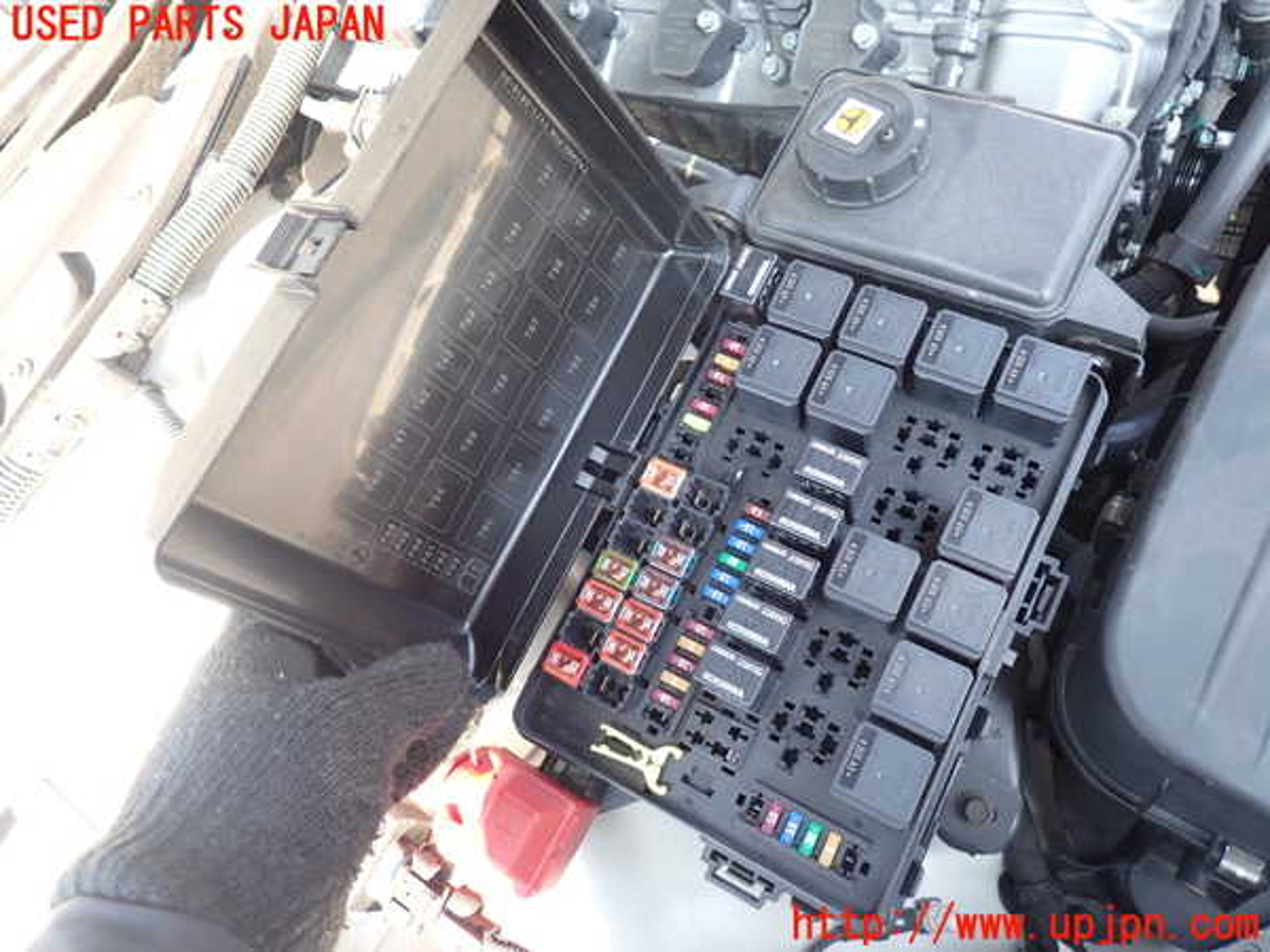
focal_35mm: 25
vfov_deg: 54.9
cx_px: 635
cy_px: 476
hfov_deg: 69.4
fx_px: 917
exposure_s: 1/80
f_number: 2
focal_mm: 4.5
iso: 100
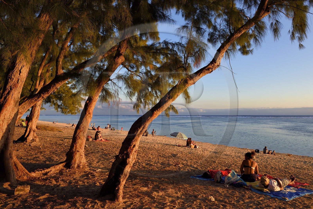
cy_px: 104
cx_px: 156
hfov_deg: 73.8
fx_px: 209
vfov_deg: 53.1
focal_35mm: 24
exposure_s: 1/160
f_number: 8
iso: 200
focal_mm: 24
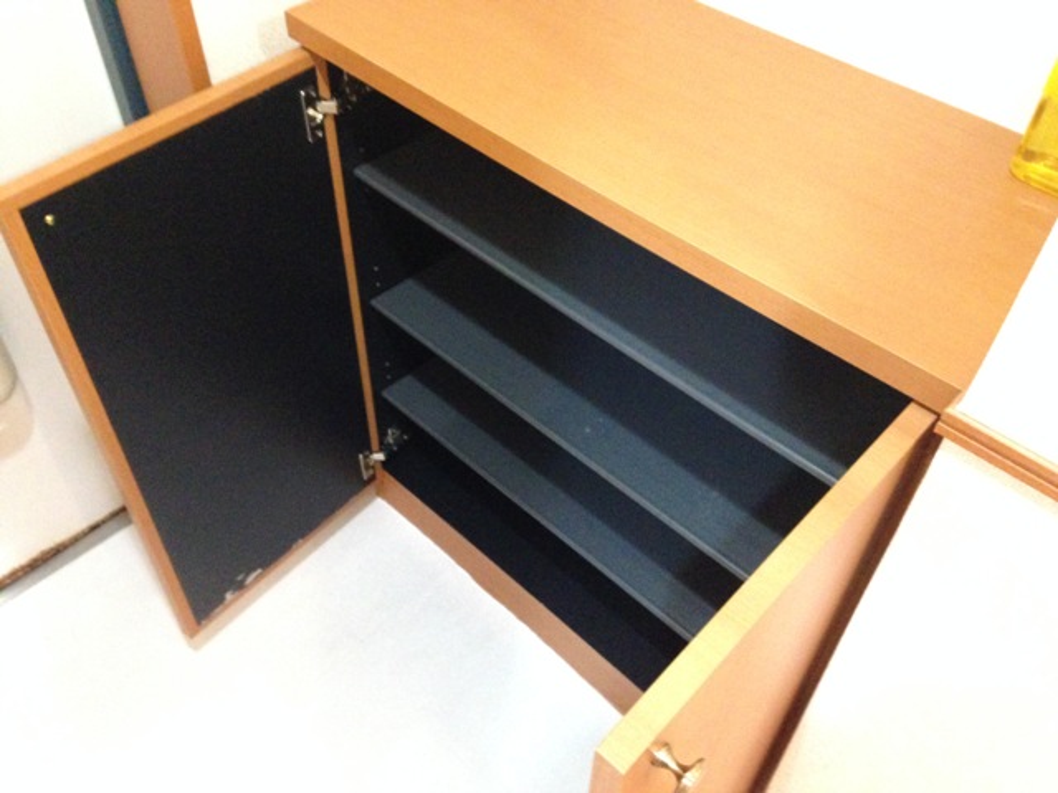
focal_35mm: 33
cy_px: 396
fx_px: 1009
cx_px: 529
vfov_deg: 42.9
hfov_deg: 55.4
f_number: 2.4
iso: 800
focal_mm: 4.12
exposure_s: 1/15
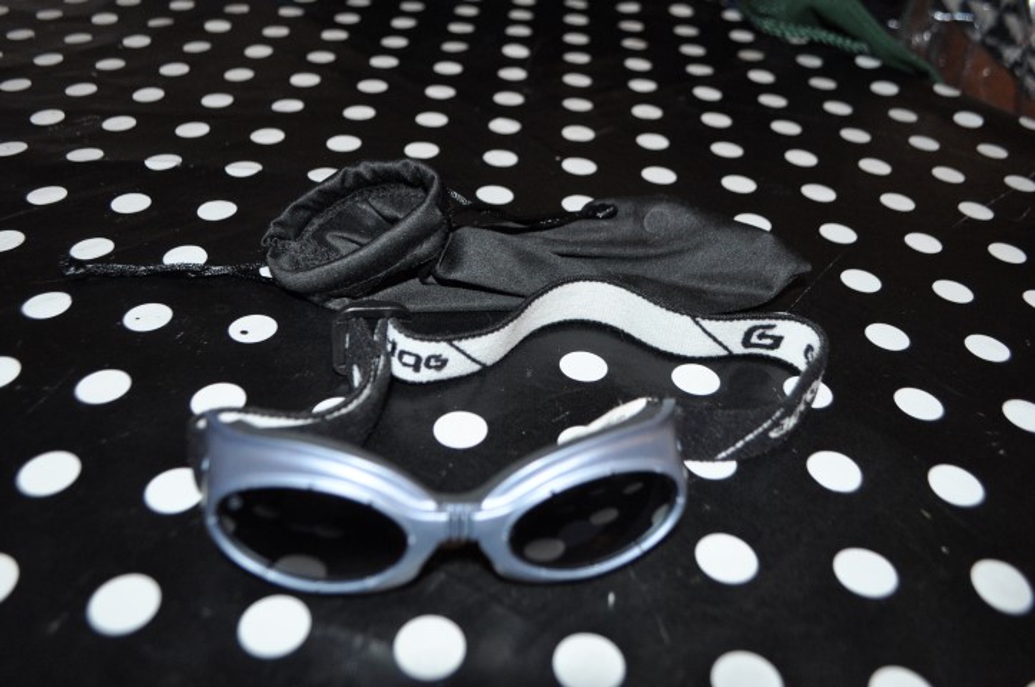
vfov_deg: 43.5
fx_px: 861
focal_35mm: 30
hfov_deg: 62.0
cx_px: 518
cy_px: 344
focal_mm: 20
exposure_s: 1/60
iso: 1250
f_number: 4.5
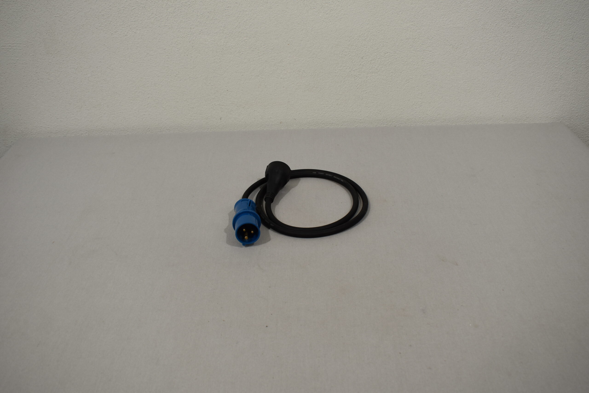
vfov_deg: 38.4
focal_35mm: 34
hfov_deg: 55.1
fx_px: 564
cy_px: 196
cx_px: 294
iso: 280
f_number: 5.6
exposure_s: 1/125
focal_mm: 23
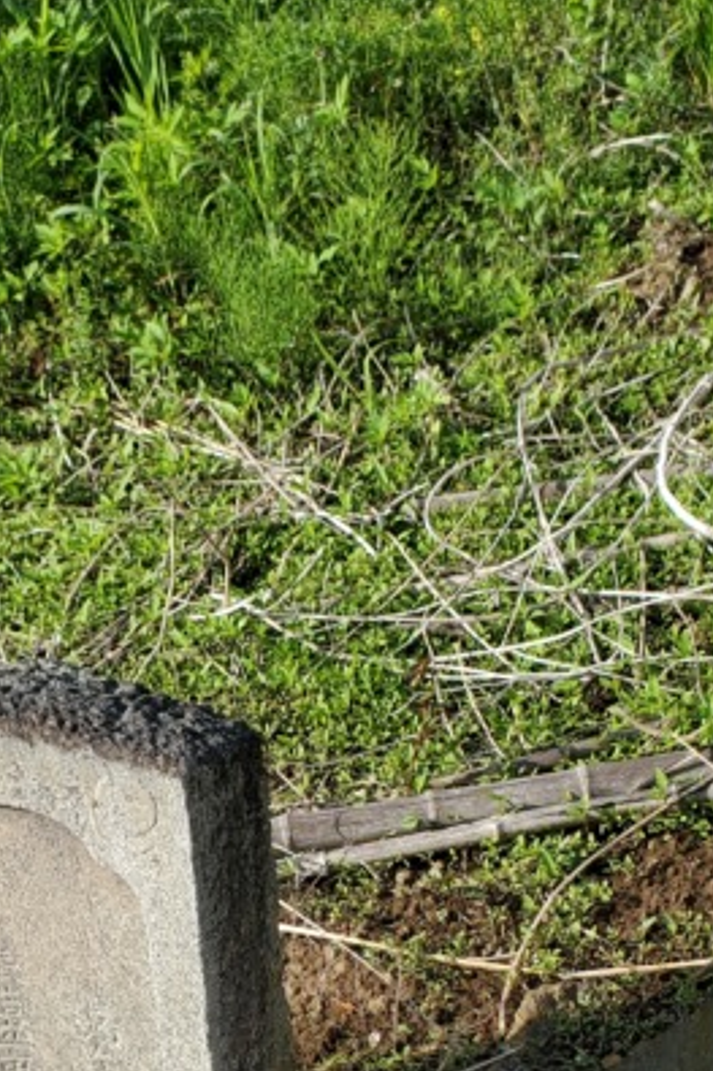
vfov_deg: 26.7
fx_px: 2200
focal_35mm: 74
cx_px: 217
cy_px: 895
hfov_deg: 18.3
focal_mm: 4.3
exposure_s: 1/970
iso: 50
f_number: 2.4
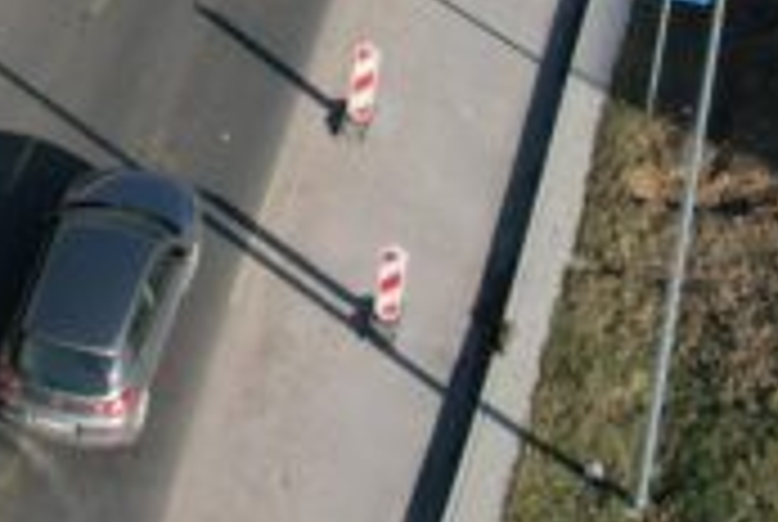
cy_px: -632
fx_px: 2814
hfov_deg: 15.5
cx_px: 49
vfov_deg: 9.6
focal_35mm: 130
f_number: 2.8
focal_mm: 8.38
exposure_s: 1/2000
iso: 150
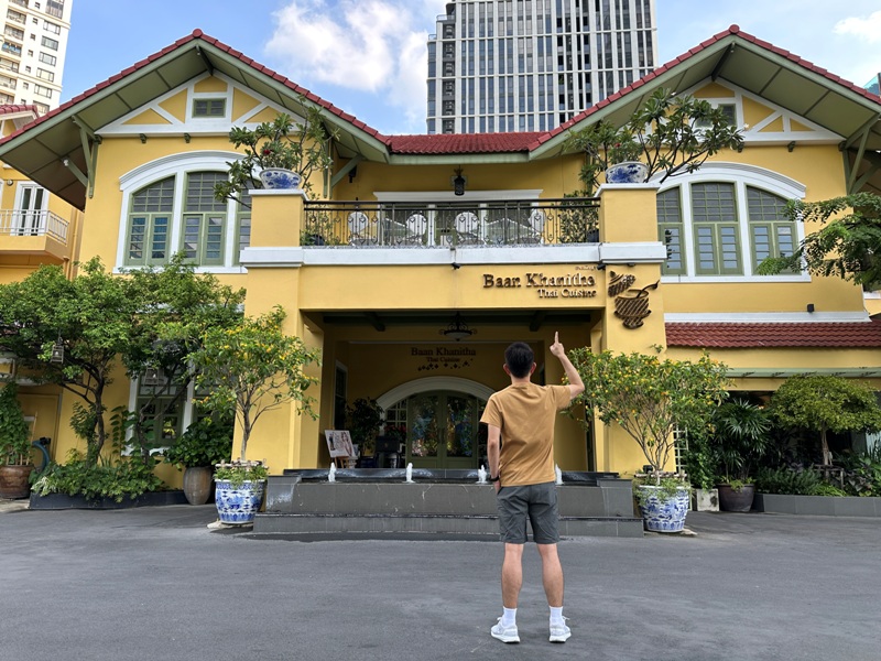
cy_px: 330
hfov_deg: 71.6
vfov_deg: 56.8
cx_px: 440
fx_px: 611
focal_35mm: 24
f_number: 1.78
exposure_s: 1/667
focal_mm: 6.86
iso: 80
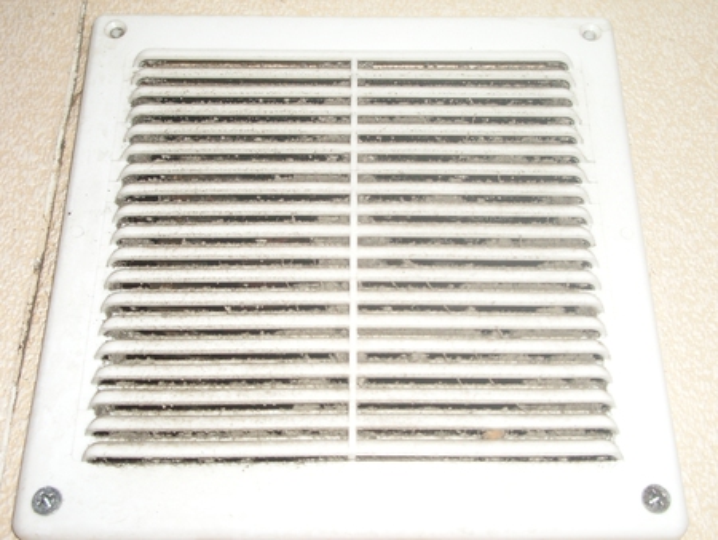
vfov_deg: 29.7
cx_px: 359
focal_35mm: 49
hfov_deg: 38.9
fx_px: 1017
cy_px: 270
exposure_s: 1/60
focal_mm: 8.2
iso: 200
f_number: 3.1
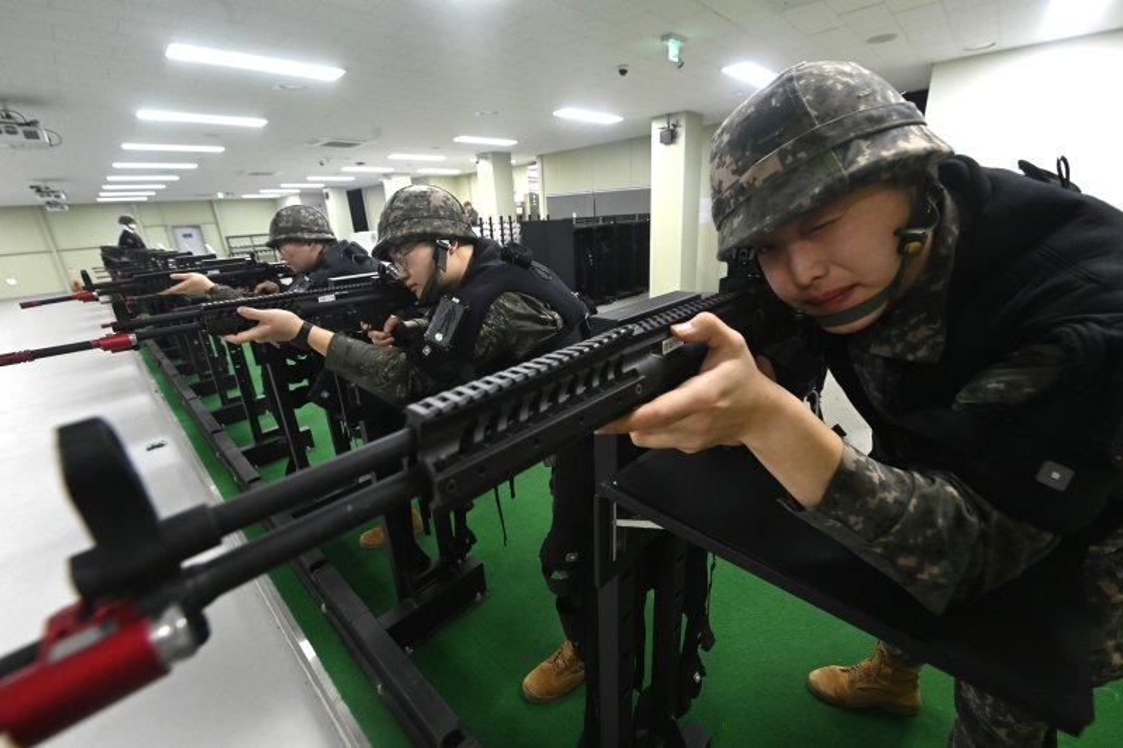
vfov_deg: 81.2
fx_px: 437
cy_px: 374
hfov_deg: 104.3
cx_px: 562
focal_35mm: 14
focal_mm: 14
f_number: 6.3
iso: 5000
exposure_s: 1/250
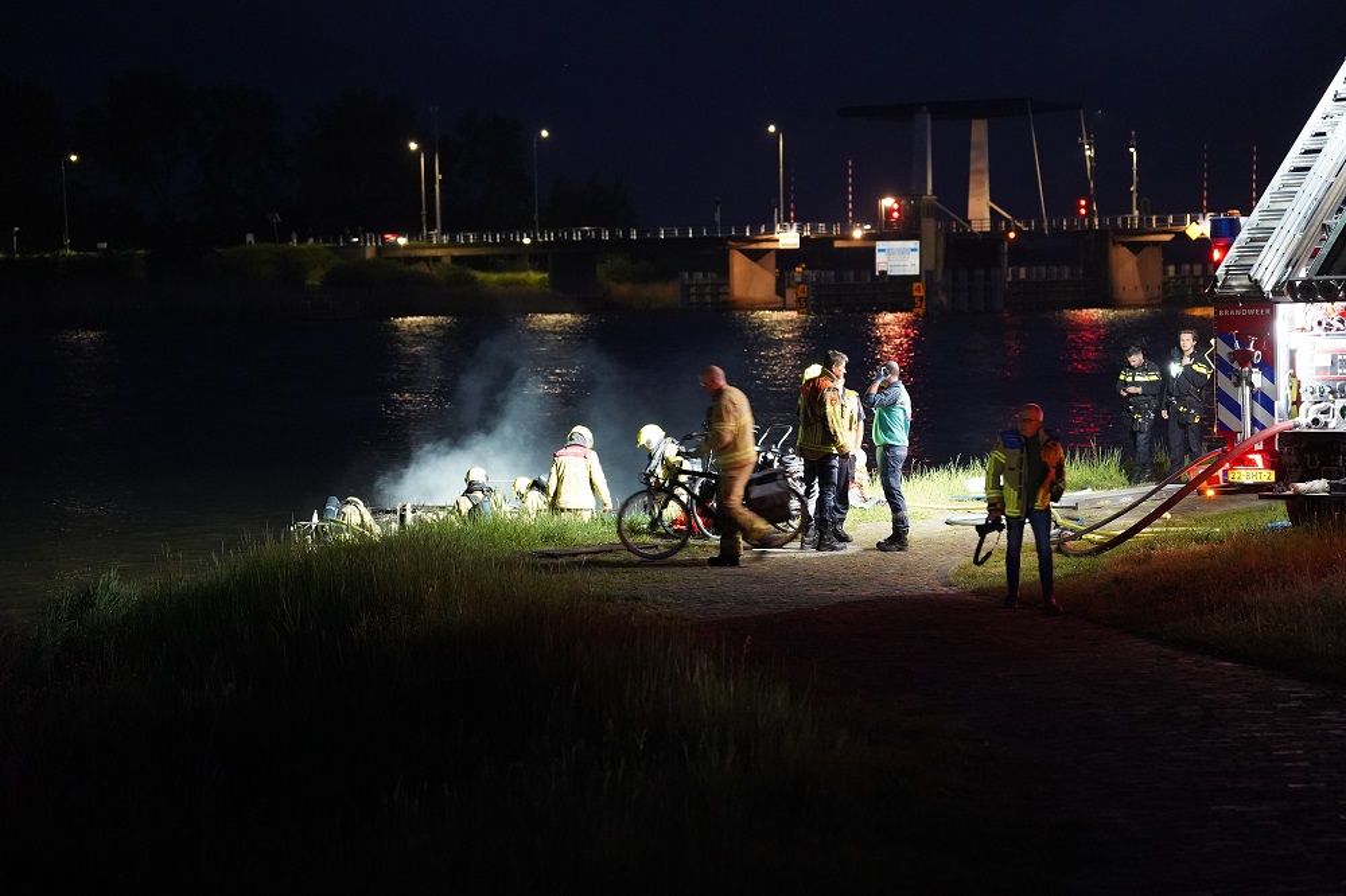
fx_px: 3629
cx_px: 673
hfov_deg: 21.0
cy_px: 448
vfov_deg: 14.1
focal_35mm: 97
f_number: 2.8
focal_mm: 97.1
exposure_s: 1/30
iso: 8000
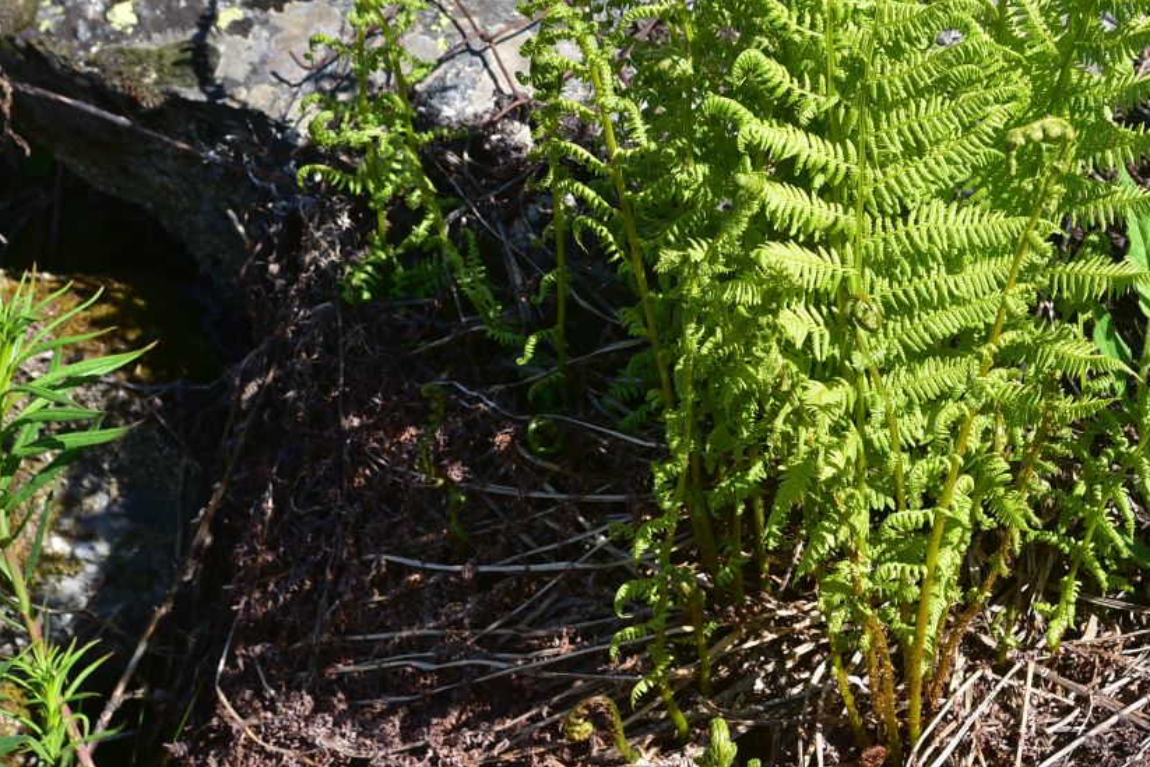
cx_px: 862
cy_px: 200
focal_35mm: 79
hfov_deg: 25.4
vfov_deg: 17.2
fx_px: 2524
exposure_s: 1/125
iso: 100
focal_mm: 50
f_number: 9
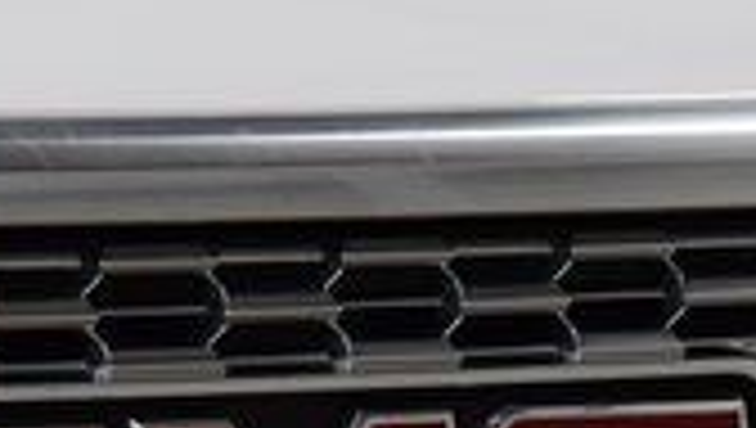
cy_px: 651
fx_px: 8390
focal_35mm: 418
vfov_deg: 2.9
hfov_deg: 5.2
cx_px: 225
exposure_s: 1/125
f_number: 6.3
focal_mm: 70
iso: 1600
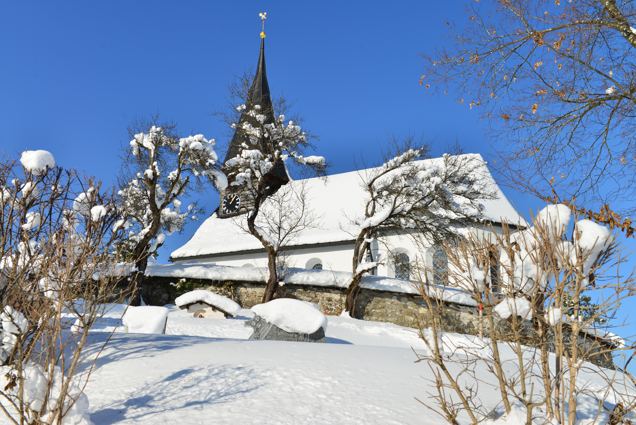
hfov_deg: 50.7
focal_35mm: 38
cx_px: 318
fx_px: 672
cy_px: 212
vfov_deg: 35.1
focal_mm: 38
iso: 100
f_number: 8
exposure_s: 1/400
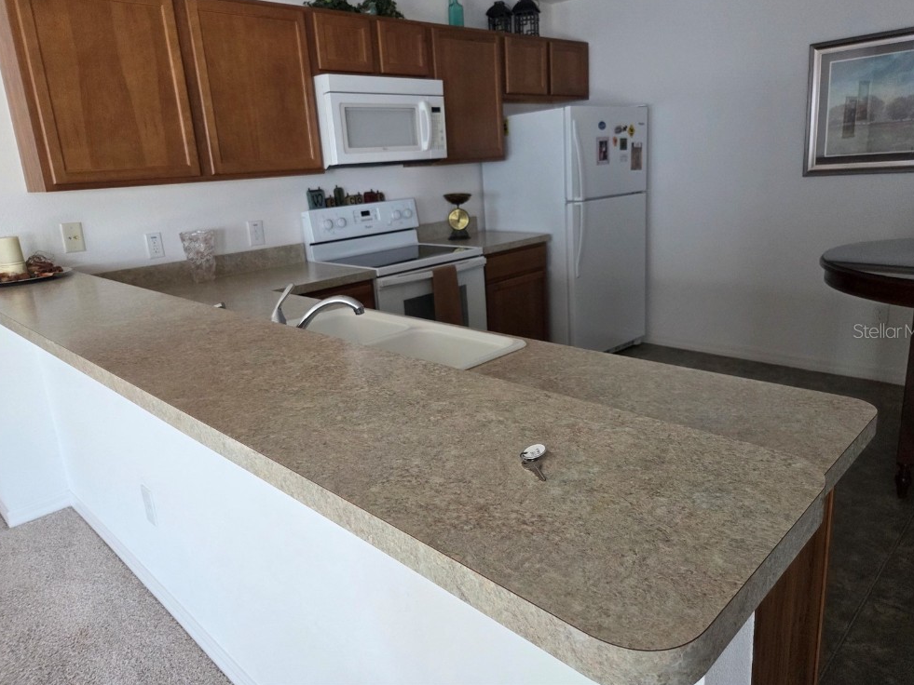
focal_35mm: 24
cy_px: 330
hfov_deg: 71.6
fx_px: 634
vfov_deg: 56.8
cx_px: 464
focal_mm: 5.4
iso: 640
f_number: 1.8
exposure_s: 1/120
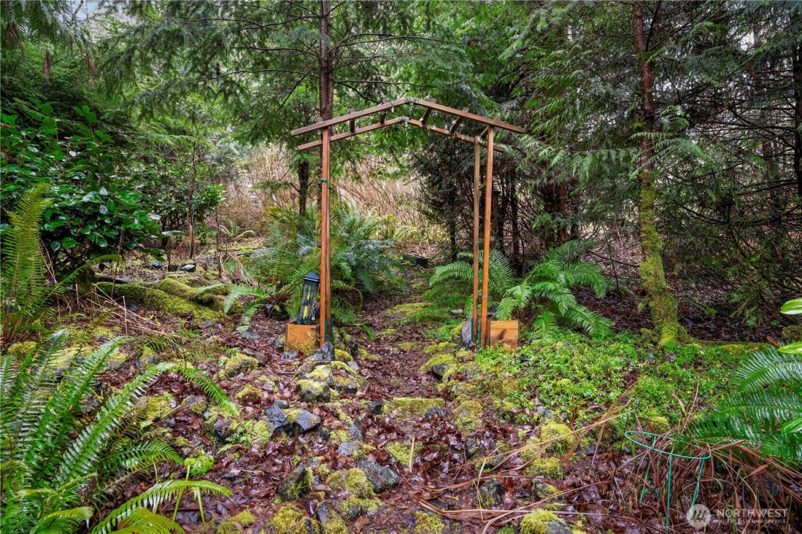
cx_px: 401
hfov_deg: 81.2
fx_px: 468
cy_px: 267
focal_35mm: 21
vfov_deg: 59.5
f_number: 8
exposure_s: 1/15
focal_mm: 21
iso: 500
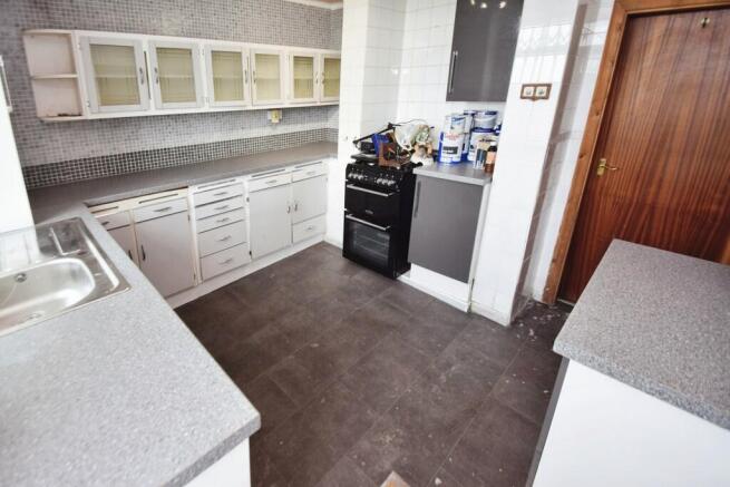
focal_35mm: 15
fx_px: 304
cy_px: 244
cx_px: 365
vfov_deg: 77.4
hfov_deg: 100.4
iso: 400
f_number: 4.5
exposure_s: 1/80
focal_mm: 10
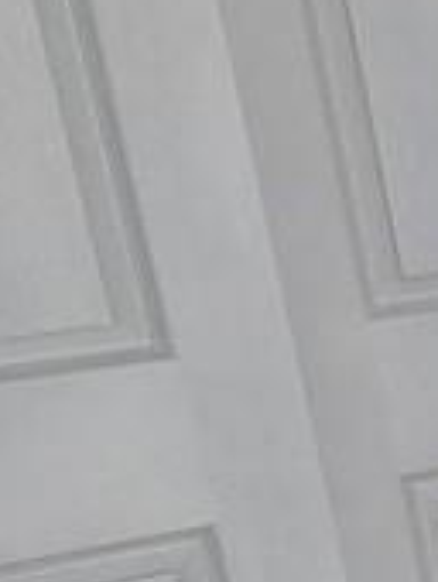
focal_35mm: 122
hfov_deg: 7.3
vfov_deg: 15.9
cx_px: 1906
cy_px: 527
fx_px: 2053
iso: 80
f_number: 2.2
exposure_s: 1/120
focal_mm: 2.2
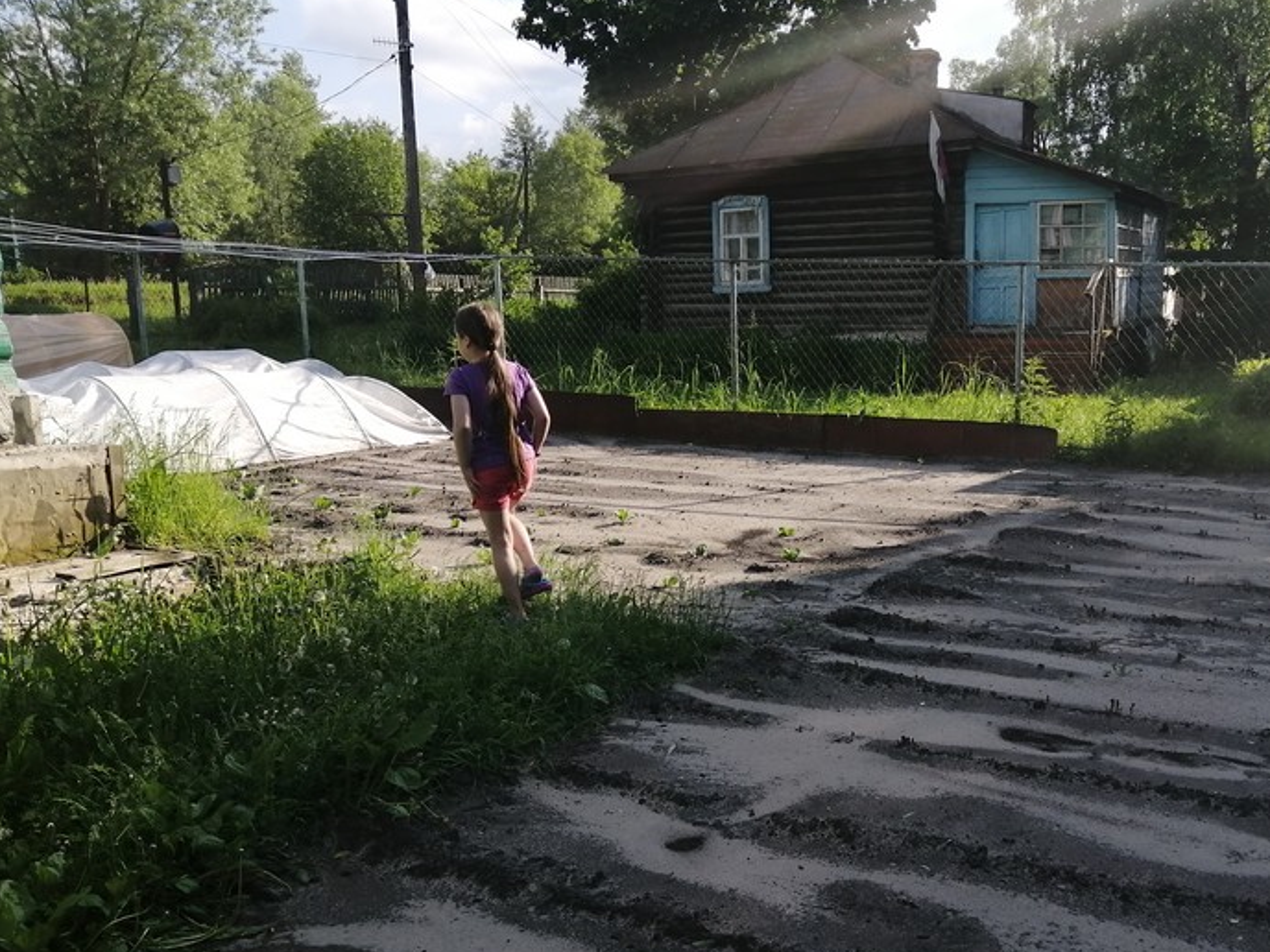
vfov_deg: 41.6
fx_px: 1247
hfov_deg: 53.7
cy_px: 567
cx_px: 740
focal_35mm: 34
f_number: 1.8
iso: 50
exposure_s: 1/1009
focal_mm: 3.6
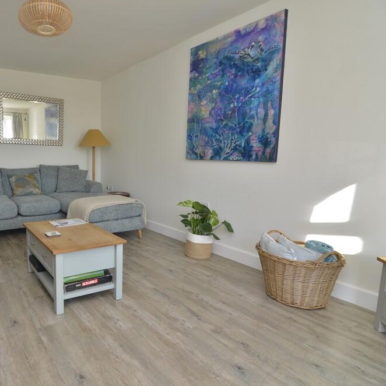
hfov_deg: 65.5
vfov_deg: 70.5
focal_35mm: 22
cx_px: 89
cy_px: 191
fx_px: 273
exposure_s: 1/60
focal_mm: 11
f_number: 5.6
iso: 400
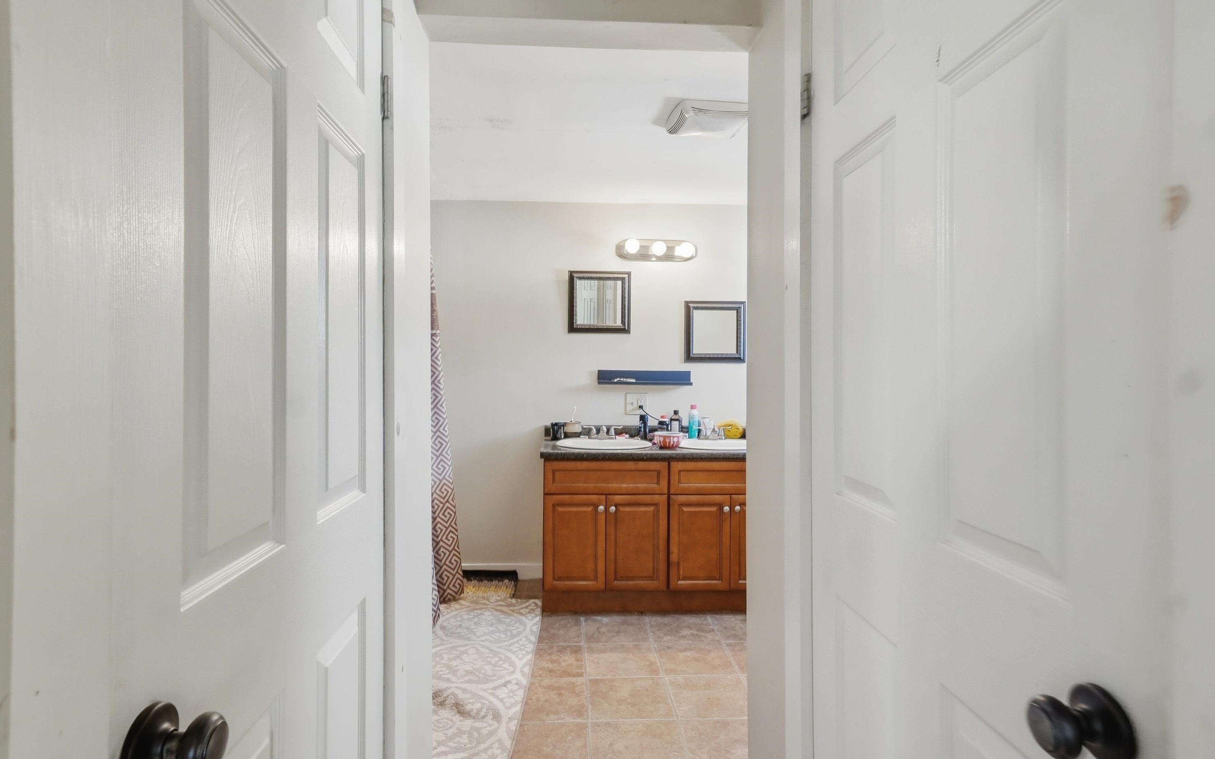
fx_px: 581
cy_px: 371
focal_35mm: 18
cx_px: 589
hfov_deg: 92.6
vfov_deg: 66.4
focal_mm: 11
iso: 800
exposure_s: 1/80
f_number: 7.1
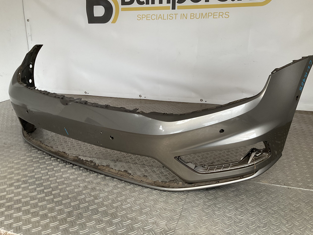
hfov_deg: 60.0
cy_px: 119
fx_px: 271
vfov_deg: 46.8
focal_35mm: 30
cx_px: 160
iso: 40
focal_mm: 3
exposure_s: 1/60
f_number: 1.8
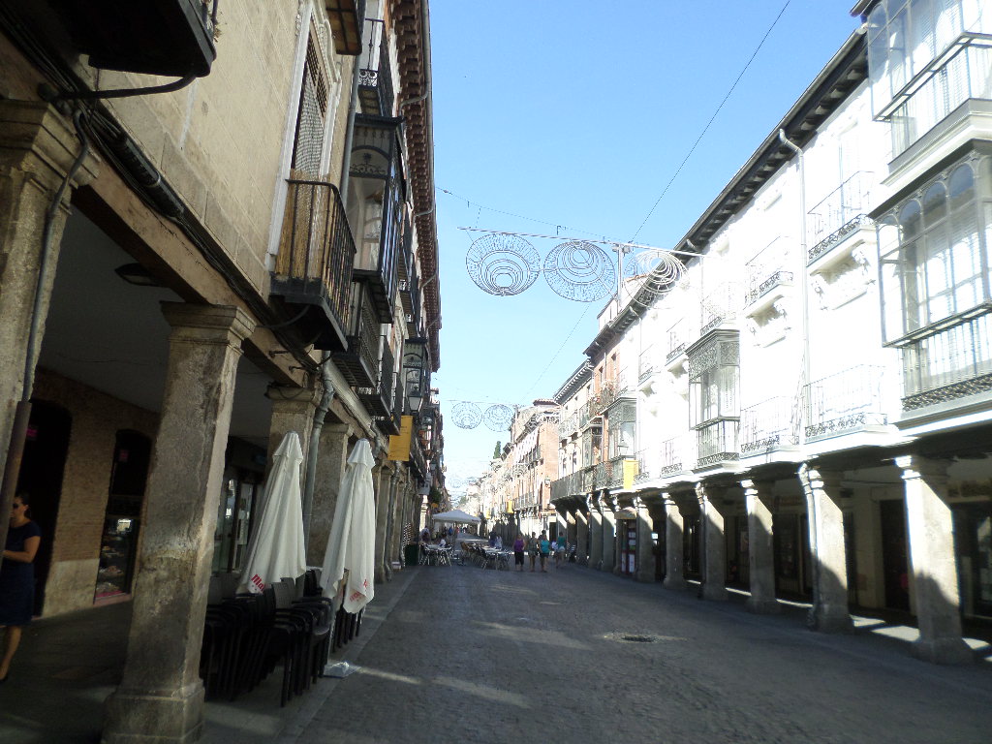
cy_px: 372
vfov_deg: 54.9
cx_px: 496
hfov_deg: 69.4
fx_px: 716
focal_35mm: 25
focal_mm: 4.5
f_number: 2.5
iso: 80
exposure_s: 1/500
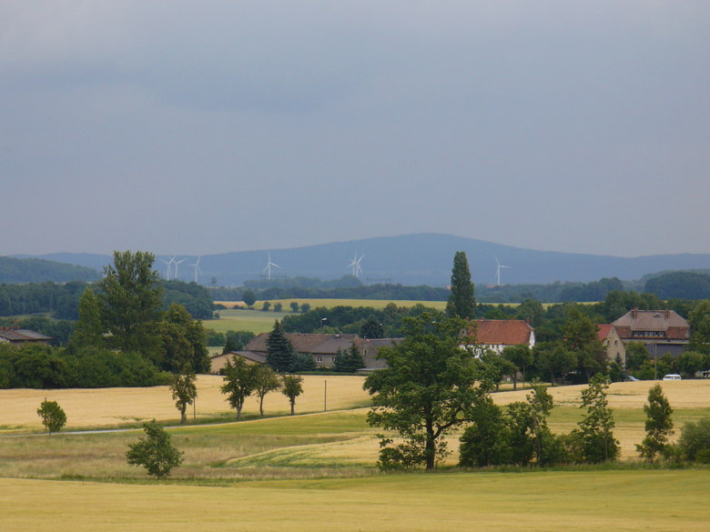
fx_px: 4553
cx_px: 355
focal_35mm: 222
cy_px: 266
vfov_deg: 6.7
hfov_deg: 8.9
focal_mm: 36.6
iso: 80
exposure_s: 1/125
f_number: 9
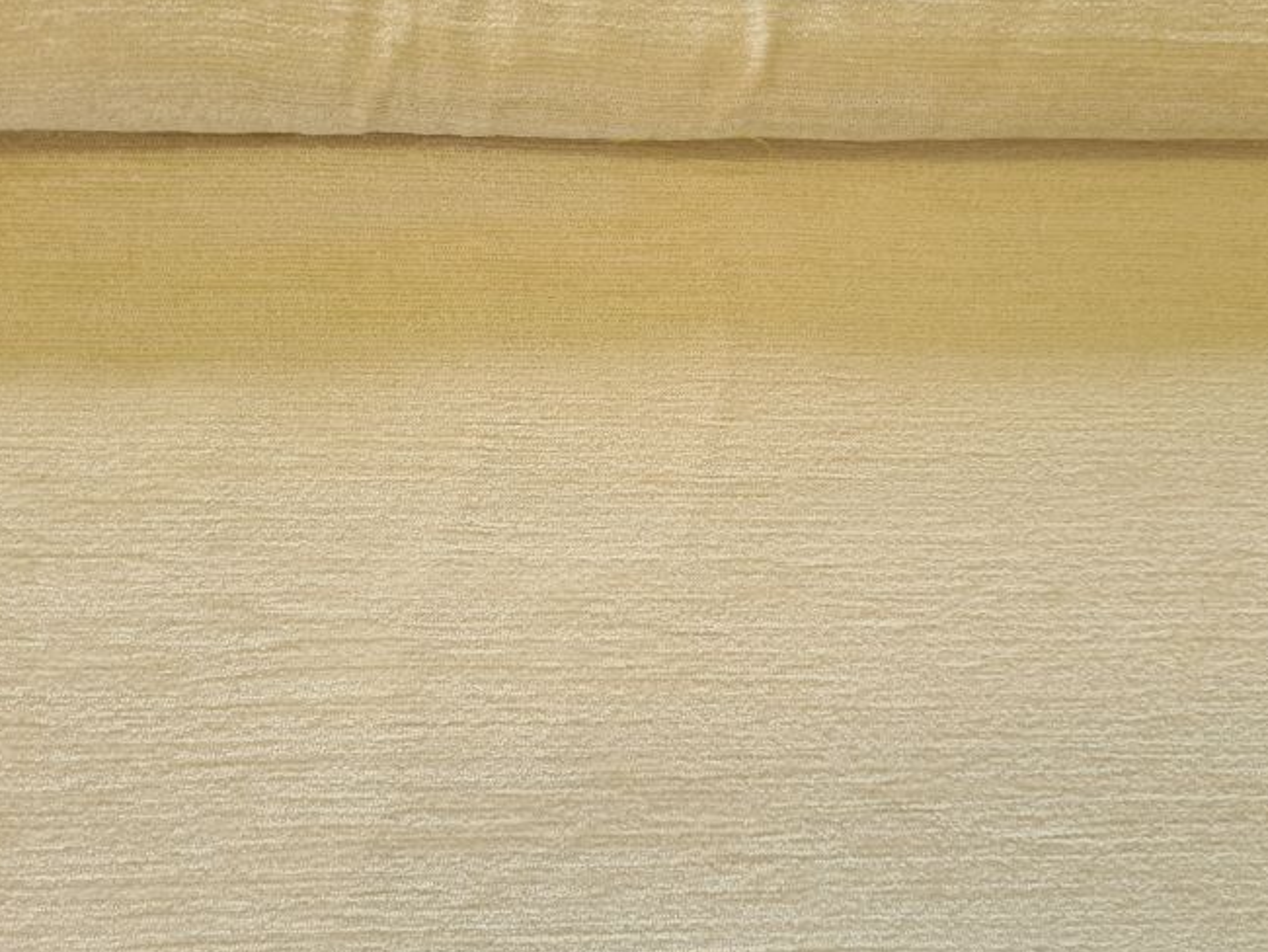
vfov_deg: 44.0
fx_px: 1173
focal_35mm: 32
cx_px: 642
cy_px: 392
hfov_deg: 56.8
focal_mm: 5.4
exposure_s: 1/149
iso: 50
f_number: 1.8
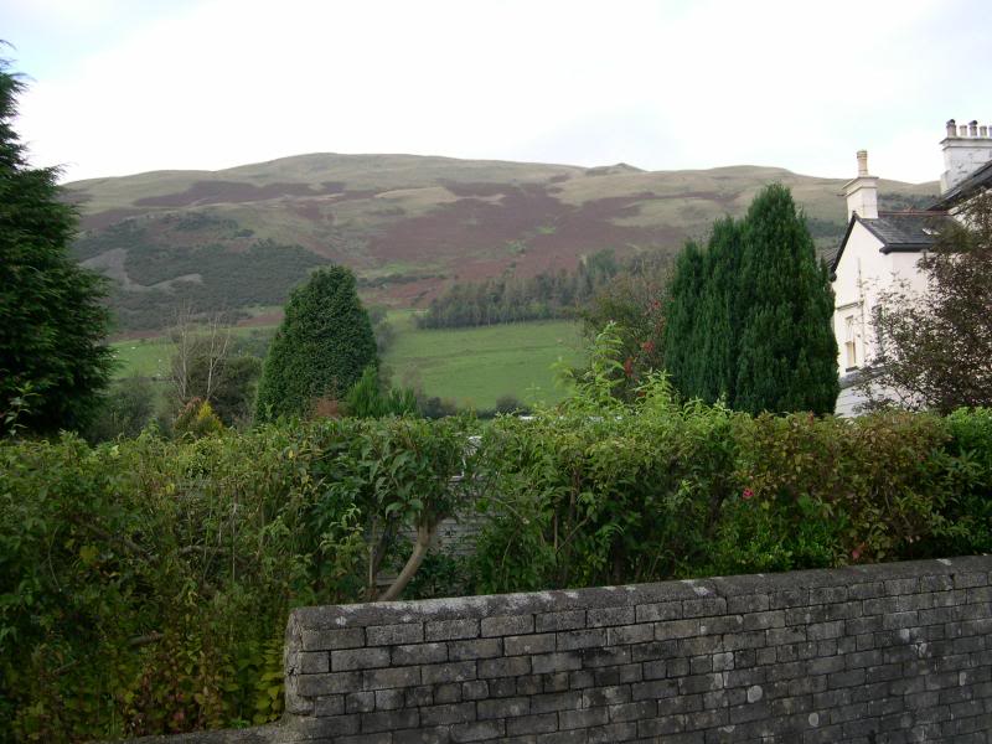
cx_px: 496
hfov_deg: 49.0
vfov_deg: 37.7
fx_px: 1089
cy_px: 372
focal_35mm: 38
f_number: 2.8
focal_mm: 8
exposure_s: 1/156
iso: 100
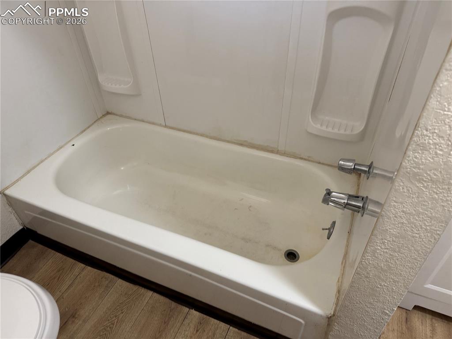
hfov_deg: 71.6
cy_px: 170
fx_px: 313
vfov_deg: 56.8
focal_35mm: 24
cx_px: 226
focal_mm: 6.76
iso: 200
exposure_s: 1/60
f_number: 1.78
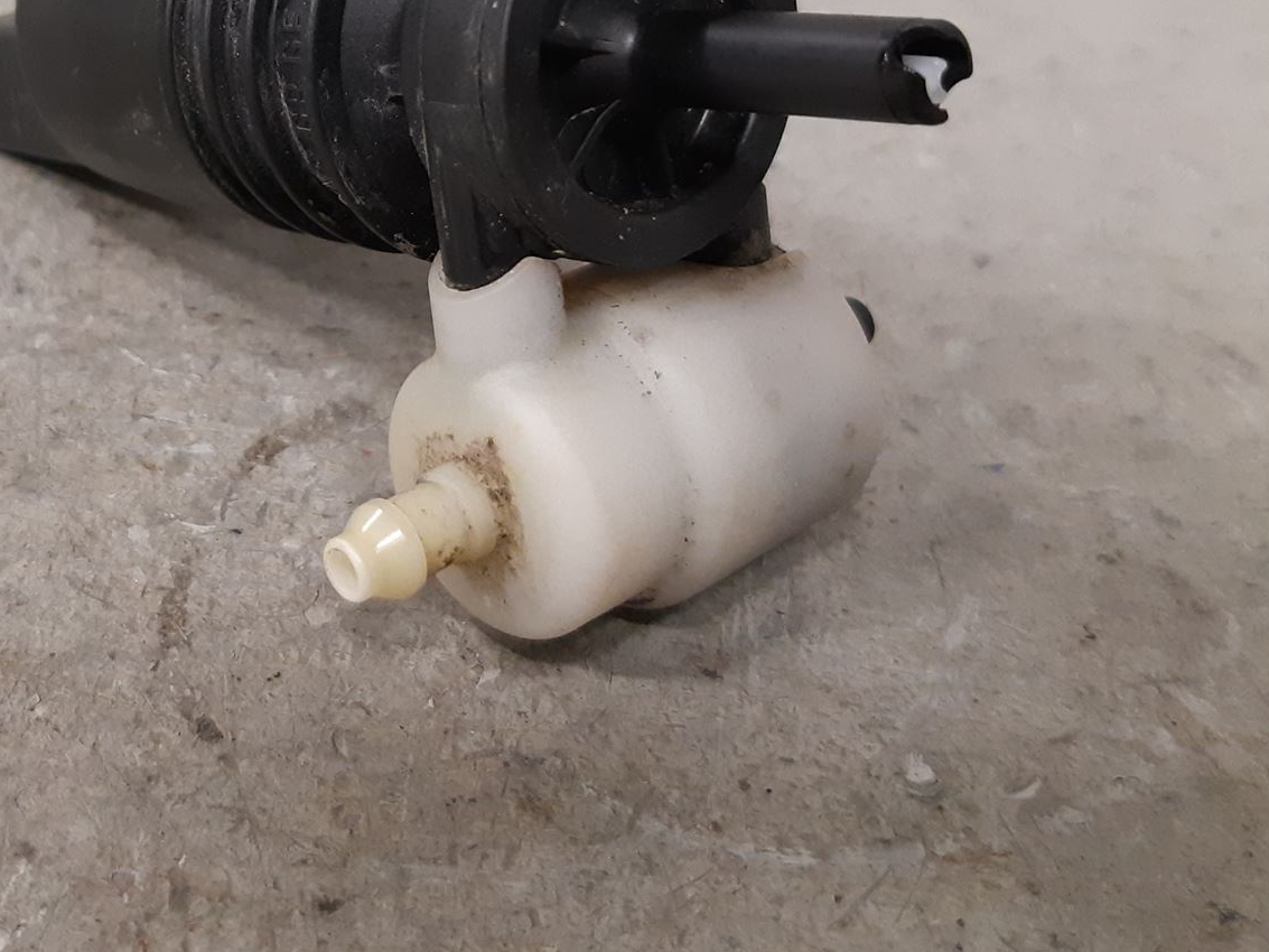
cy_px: 239
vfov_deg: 30.4
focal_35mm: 47
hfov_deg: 39.5
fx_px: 1723
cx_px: 345
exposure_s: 1/50
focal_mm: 3.93
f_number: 1.7
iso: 250
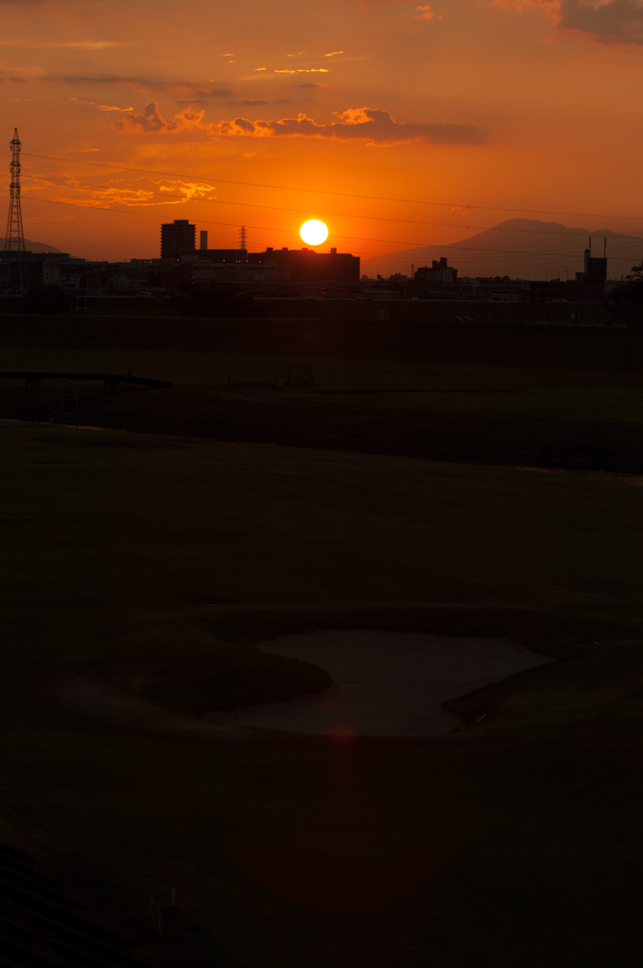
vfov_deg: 19.5
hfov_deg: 13.0
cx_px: 322
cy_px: 484
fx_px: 2821
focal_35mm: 105
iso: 100
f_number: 4
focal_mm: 70
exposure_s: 1/1000
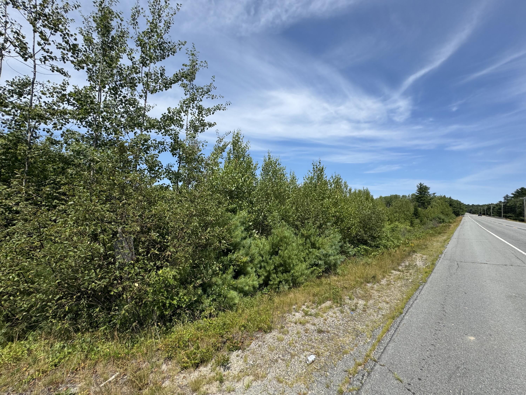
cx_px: 263
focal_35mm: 14
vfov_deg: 85.7
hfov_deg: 102.1
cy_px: 198
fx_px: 213
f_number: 2.2
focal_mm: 2.22
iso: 50
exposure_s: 1/2146
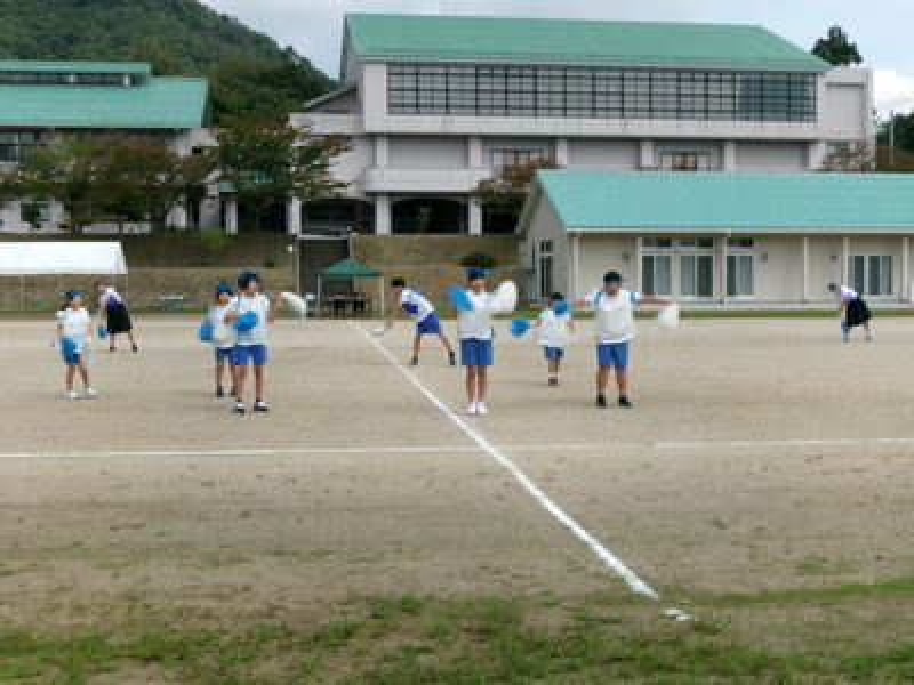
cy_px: 342
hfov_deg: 36.2
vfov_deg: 27.5
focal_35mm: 53
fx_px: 1399
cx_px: 457
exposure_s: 1/100
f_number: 13.1
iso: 100
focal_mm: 9.5
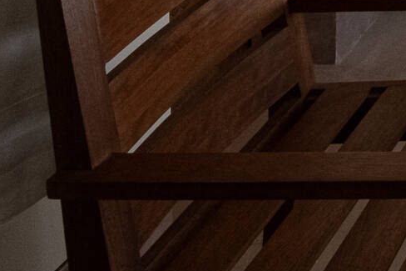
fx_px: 947
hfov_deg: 18.1
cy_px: -406
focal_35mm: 84
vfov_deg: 12.3
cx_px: 767
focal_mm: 16
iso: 1250
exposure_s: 1/50
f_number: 13
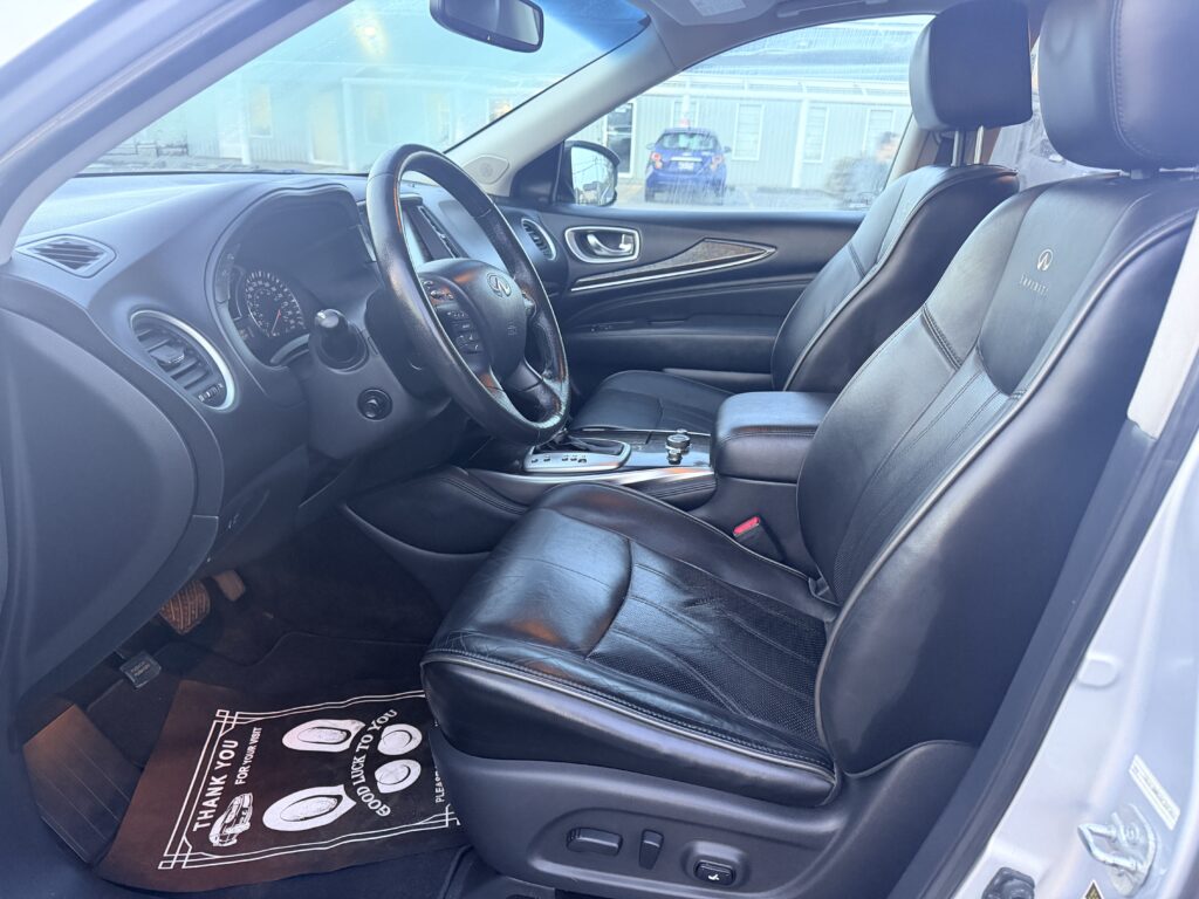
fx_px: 831
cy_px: 450
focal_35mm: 24
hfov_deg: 71.6
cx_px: 600
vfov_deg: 56.8
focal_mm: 6.76
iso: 500
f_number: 1.78
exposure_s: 1/60
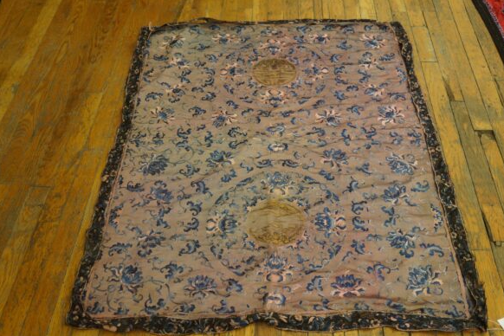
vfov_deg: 38.9
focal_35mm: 34
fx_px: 476
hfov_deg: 55.8
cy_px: 171
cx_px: 257
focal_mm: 22
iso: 1000
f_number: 4
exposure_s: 1/60
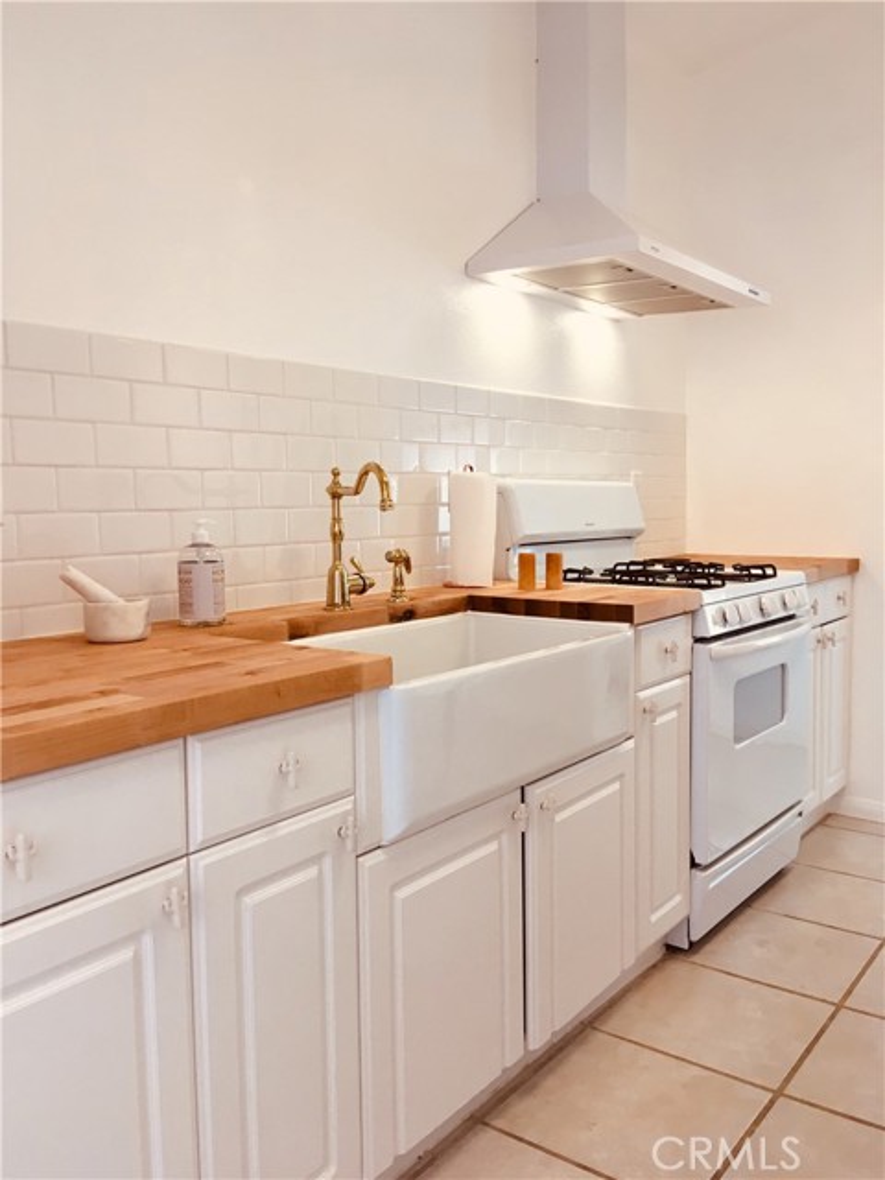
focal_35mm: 29
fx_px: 989
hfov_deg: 48.2
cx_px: 442
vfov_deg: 61.7
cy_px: 590
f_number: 2.2
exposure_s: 1/30
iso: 25
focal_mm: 4.15
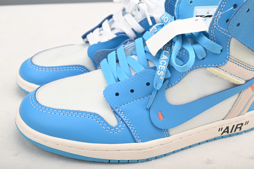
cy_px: 84
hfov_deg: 47.4
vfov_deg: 32.7
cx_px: 127
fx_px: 289
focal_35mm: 41
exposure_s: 1/200
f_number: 10
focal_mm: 41
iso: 100
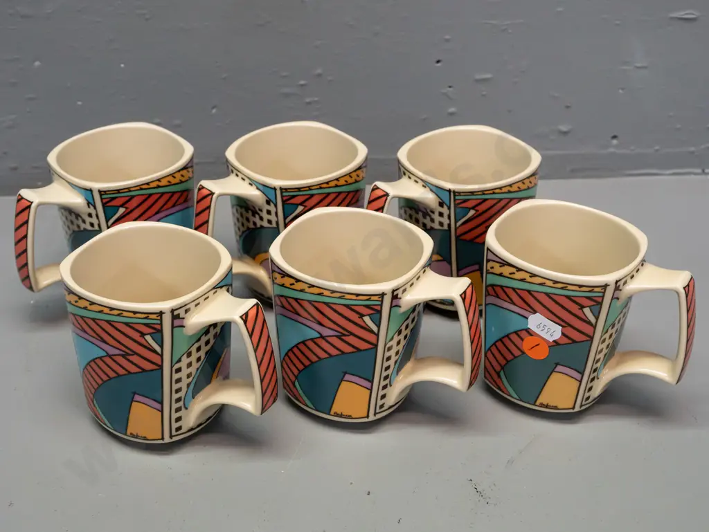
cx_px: 354
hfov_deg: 38.2
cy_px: 266
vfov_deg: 29.1
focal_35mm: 50
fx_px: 1025
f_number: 5.6
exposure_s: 1/160
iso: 3200
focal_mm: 25
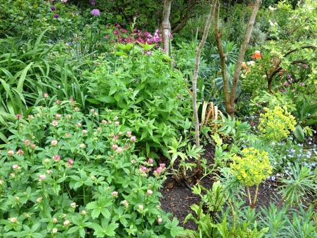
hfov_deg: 52.6
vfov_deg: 40.7
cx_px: 158
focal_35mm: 35
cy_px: 119
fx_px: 321
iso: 80
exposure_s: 1/120
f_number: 2.4
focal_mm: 4.28
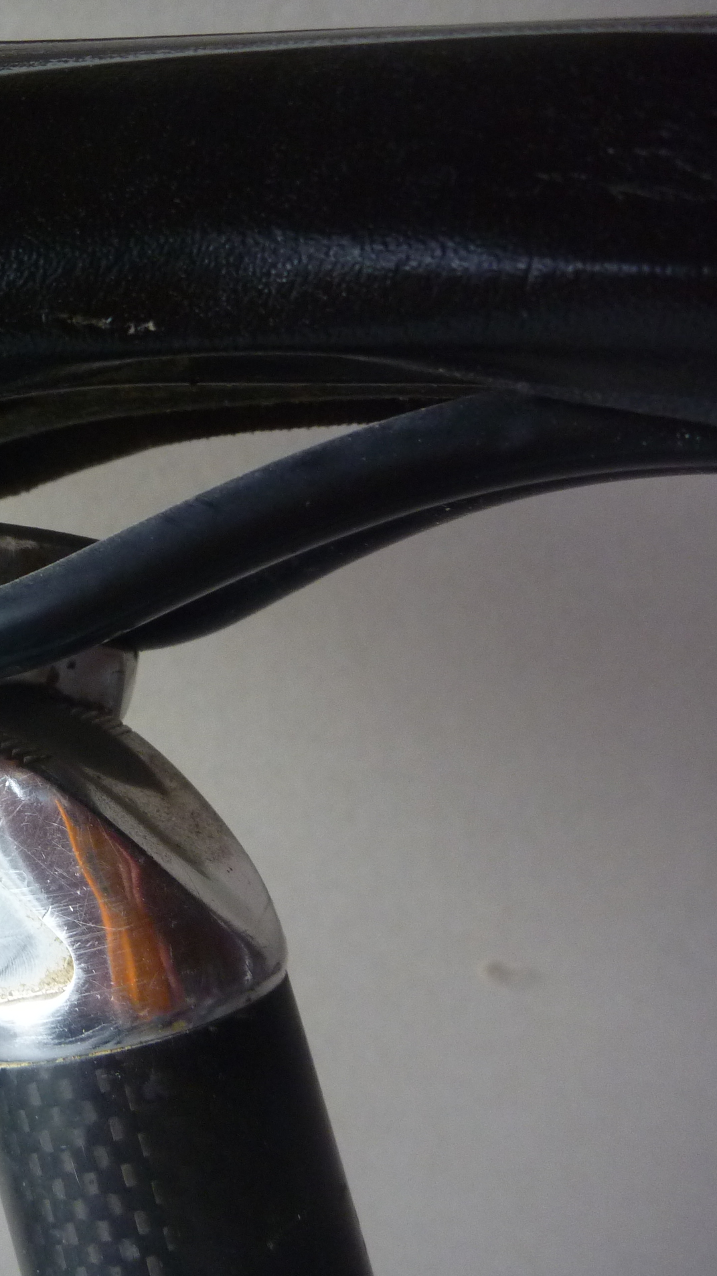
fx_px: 1386
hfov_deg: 26.5
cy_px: 636
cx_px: -89
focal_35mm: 41
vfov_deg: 49.4
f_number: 3.3
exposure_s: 1/30
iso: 250
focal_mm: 4.9
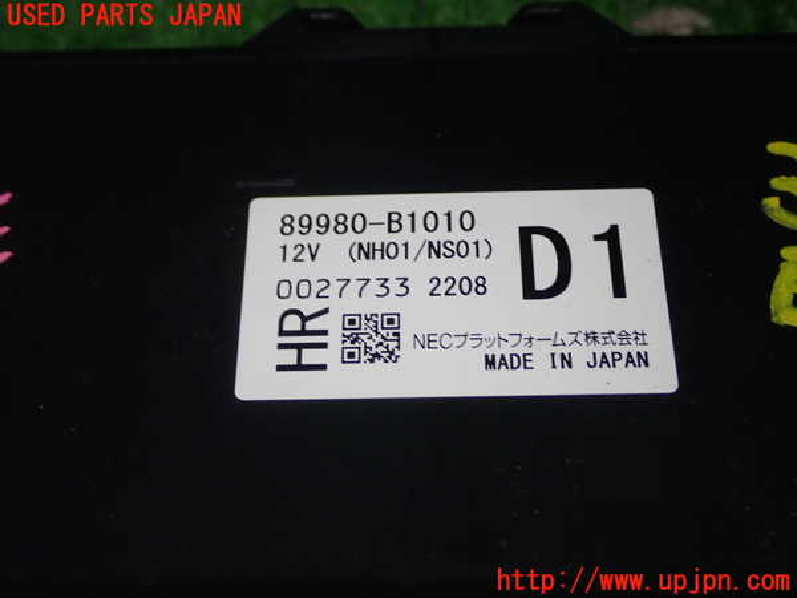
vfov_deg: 27.0
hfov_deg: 35.5
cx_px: 398
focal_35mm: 54
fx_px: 1243
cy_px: 299
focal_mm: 9.65
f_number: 3.3
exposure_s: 1/50
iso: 200
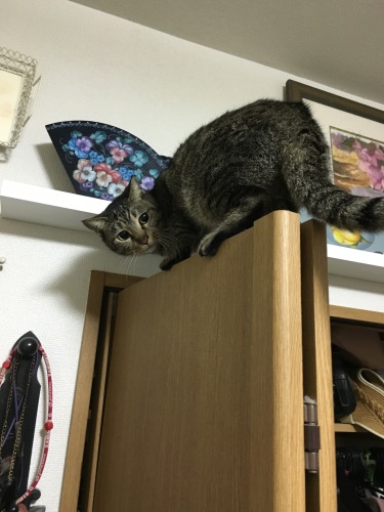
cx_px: 192
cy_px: 256
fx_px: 429
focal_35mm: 29
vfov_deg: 61.7
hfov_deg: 48.2
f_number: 2.2
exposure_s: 1/24
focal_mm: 4.15
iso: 200
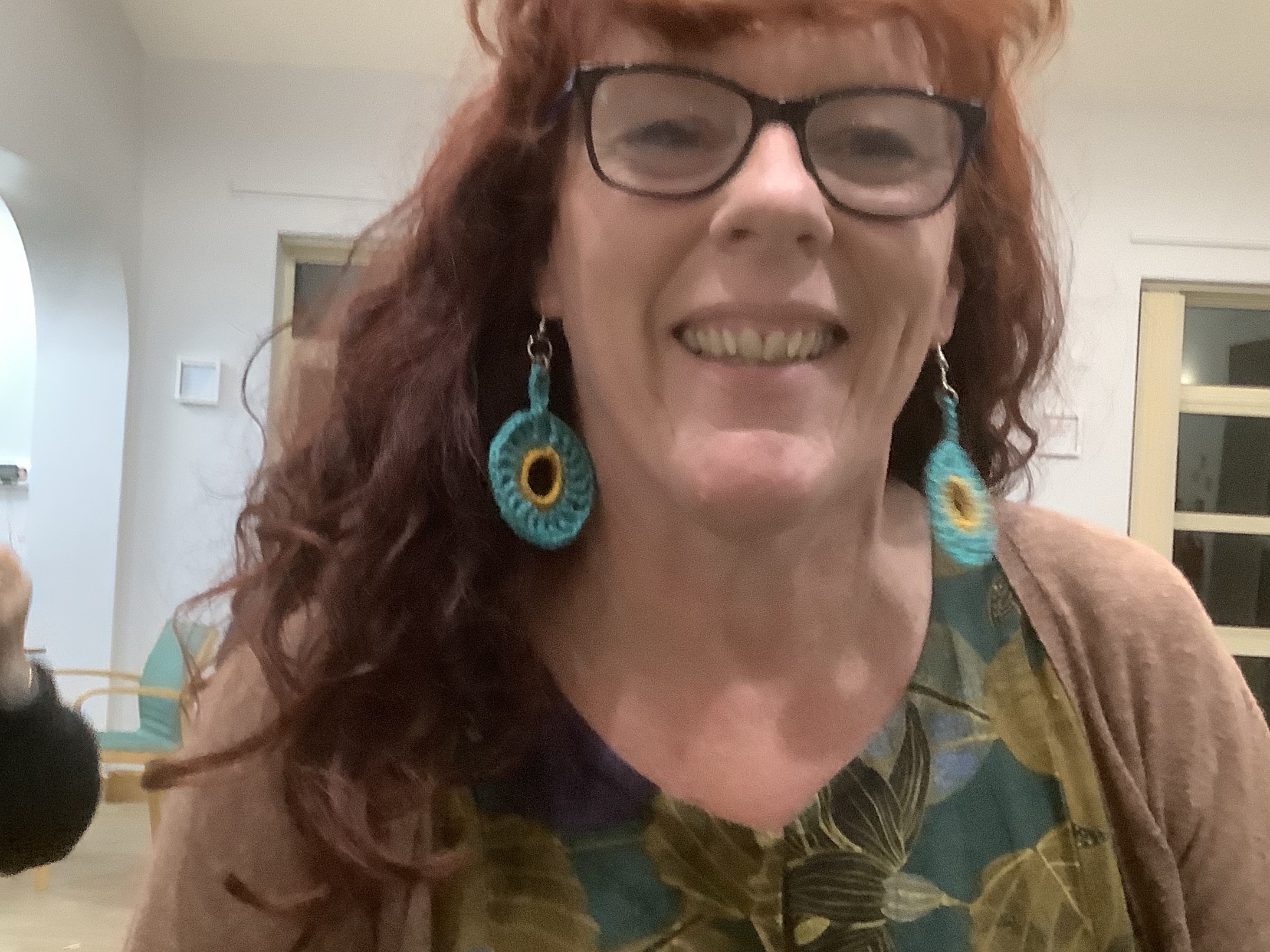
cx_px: 641
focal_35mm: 47
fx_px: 1724
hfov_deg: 40.4
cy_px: 452
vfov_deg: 30.9
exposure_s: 1/33
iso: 400
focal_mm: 3.3
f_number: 2.4
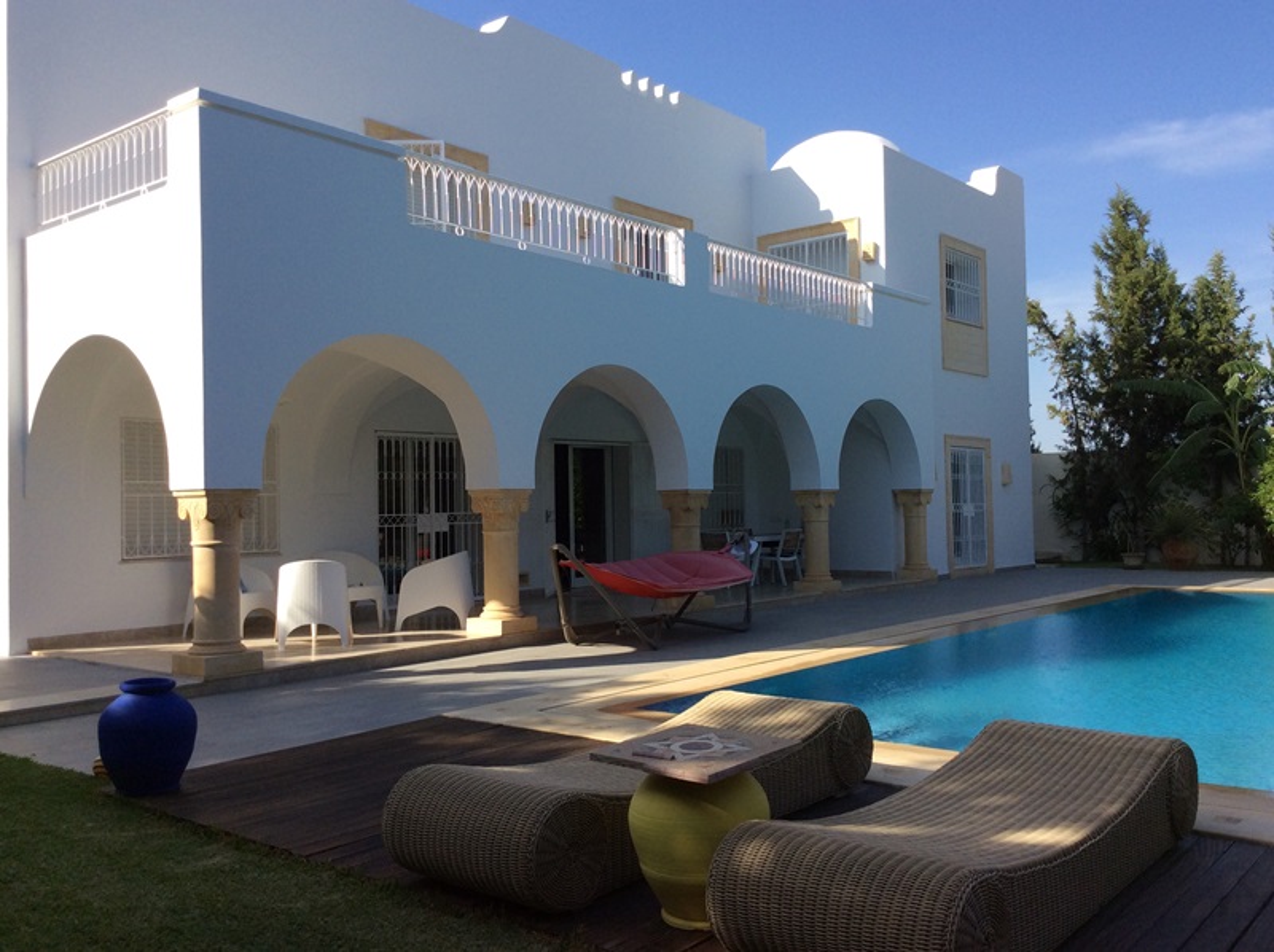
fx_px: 1213
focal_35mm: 33
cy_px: 476
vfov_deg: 42.9
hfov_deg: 55.4
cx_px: 637
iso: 32
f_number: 2.4
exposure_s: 1/1100
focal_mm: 3.3
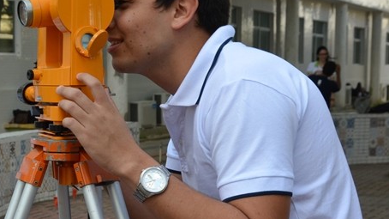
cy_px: 165
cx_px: 57
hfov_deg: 21.2
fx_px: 1021
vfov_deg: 12.2
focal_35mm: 99
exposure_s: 1/160
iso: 200
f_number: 6.3
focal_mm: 28
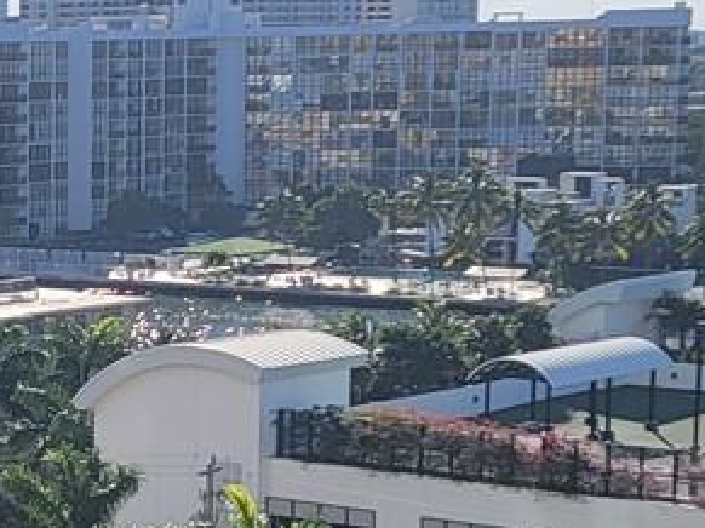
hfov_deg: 14.2
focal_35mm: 132
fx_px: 2687
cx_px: -281
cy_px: 463
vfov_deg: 11.2
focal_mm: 6.7
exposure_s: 1/1542
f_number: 1.8
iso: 16
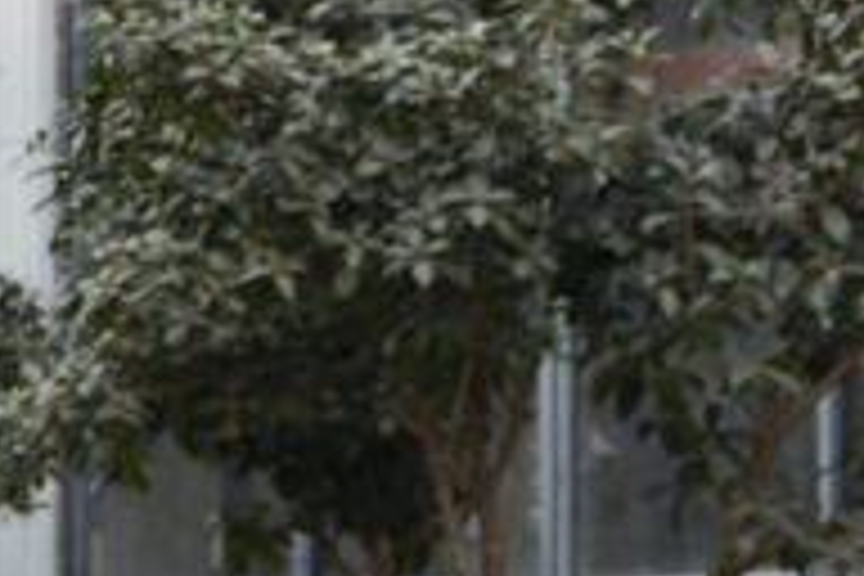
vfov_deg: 4.4
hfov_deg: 6.4
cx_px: 1638
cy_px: 641
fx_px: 7511
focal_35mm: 313
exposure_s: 1/250
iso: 400
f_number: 4.8
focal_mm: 50
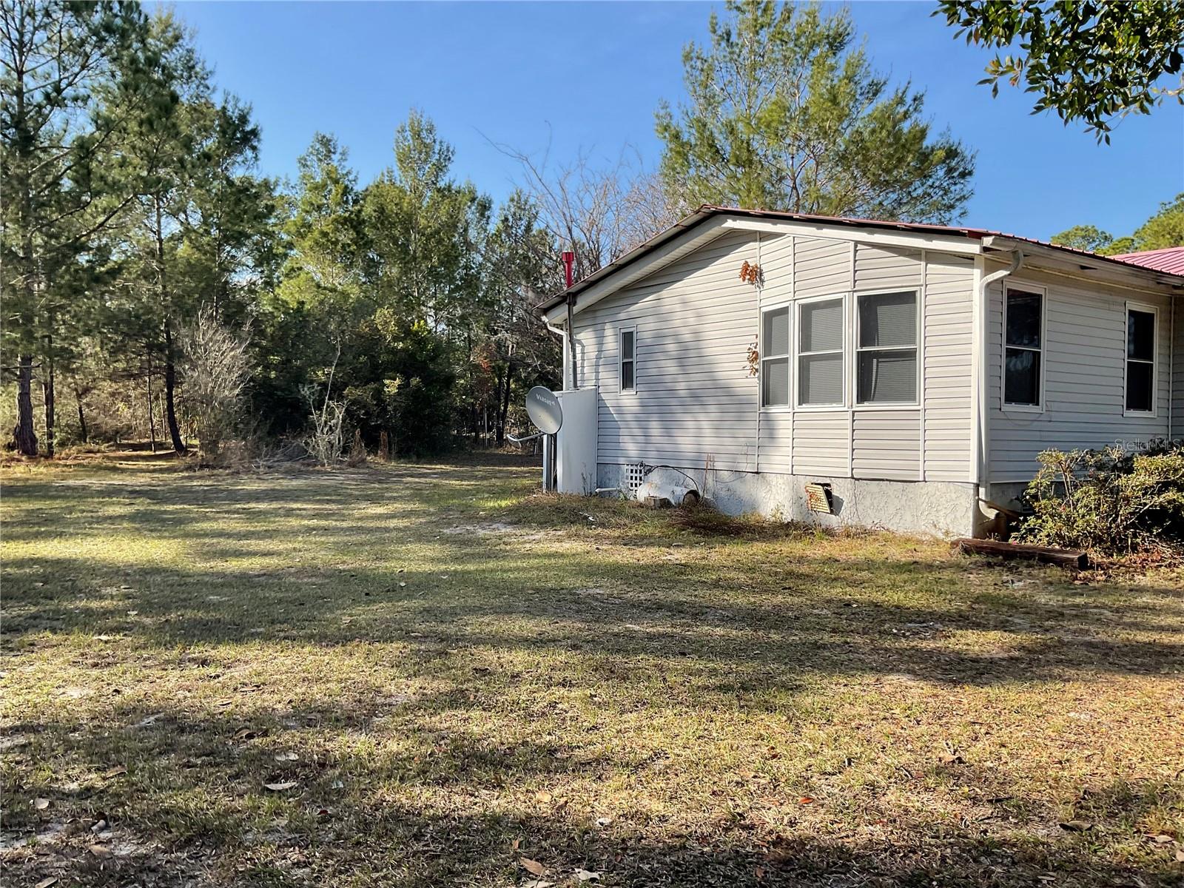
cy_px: 444
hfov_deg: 61.7
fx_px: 992
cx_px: 592
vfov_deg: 48.2
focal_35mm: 29
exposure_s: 1/1055
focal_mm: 3
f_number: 1.8
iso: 16
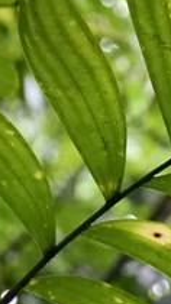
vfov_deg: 7.2
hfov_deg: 4.6
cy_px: 1031
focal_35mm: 255
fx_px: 2057
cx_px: 506
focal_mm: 32
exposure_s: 1/100
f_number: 5
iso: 1600
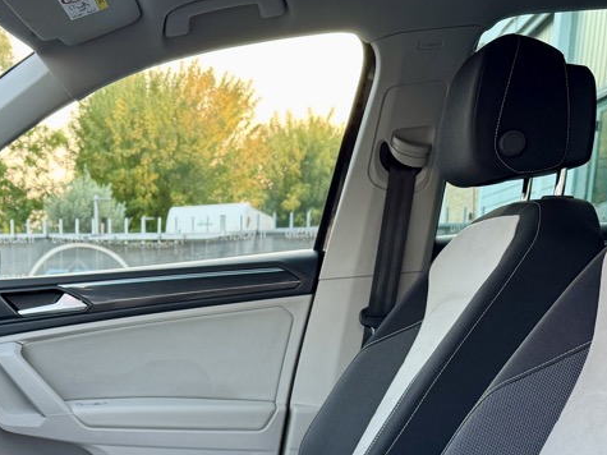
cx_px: 84
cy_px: 524
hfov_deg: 31.5
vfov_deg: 23.0
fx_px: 1034
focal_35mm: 59
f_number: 1.78
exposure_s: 1/121
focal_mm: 6.76
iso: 200
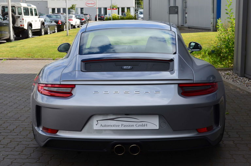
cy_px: 83
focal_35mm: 60
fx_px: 417
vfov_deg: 22.5
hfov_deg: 33.5
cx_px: 126
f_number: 10
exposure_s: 1/250
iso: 320
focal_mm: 40
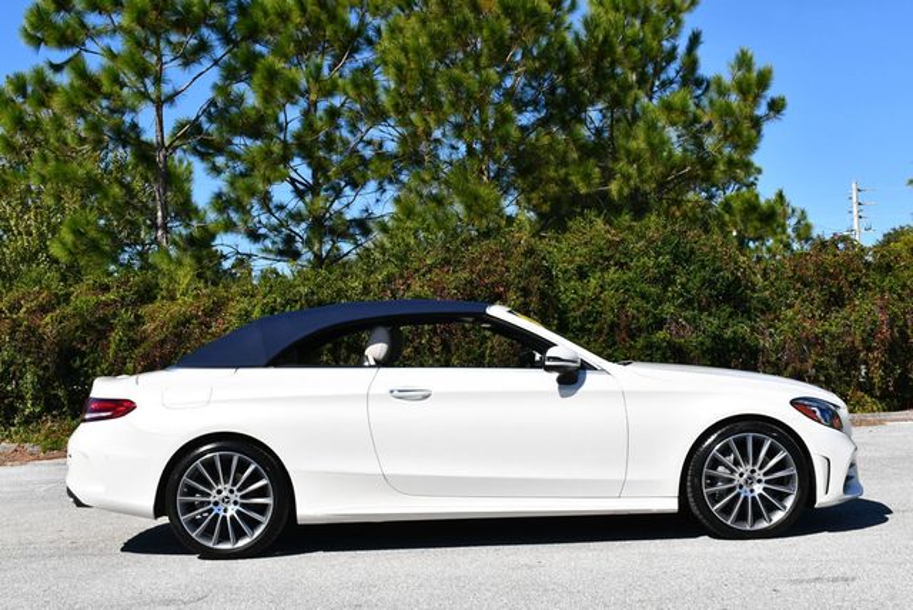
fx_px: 1218
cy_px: 305
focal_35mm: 48
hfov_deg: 41.1
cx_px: 456
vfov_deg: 28.1
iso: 100
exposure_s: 1/320
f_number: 9
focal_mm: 24
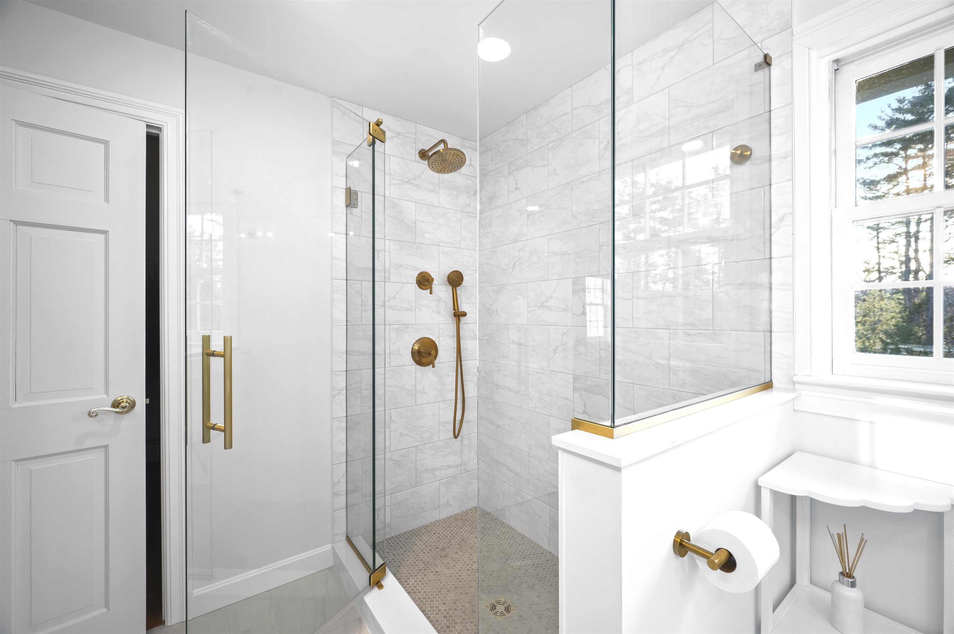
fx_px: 397
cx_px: 477
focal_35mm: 15
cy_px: 317
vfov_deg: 77.2
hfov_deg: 100.4
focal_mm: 15
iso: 250
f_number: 7.1
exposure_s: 1.6
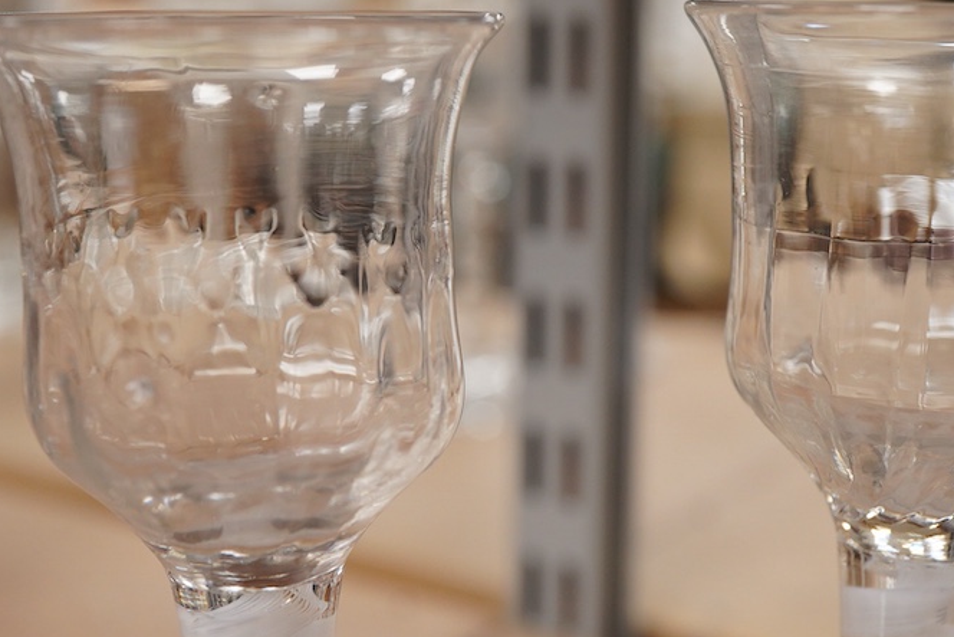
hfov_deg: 32.9
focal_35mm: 61
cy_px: 288
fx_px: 1617
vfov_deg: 22.3
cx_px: 477
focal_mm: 30
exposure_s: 1/125
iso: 1250
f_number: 8
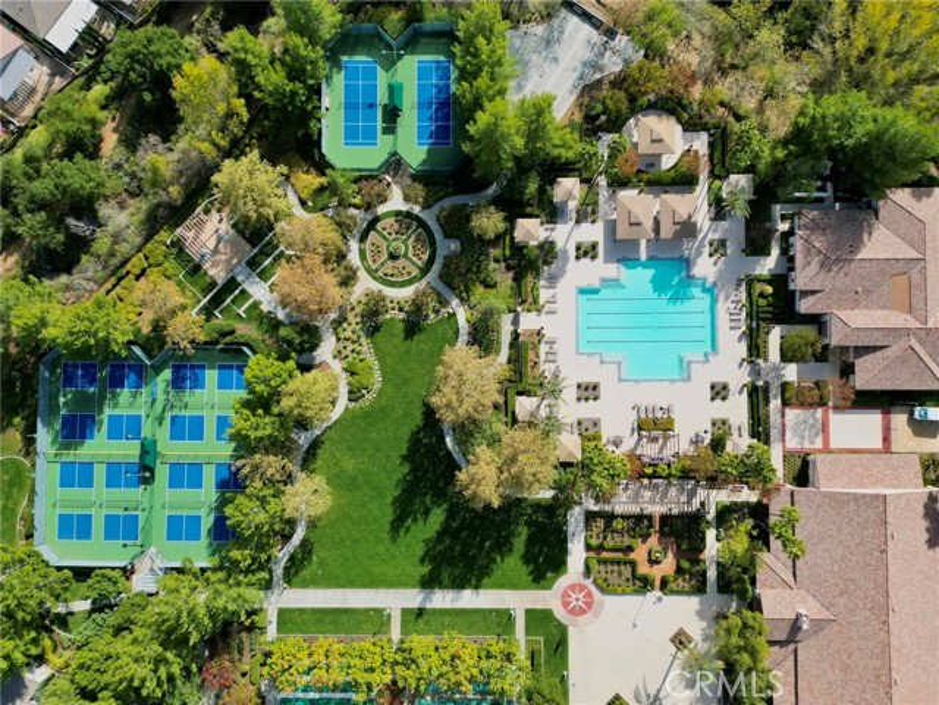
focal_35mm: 24
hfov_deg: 71.6
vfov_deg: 56.8
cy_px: 352
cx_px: 470
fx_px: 651
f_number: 1.7
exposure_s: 1/2500
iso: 150
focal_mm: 6.72
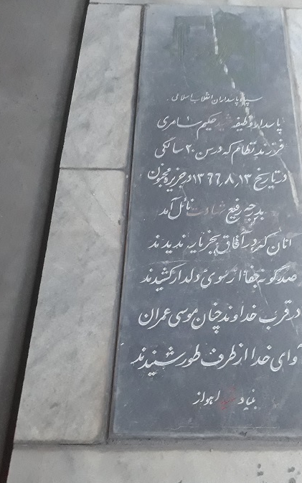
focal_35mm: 34
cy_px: 263
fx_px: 447
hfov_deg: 36.8
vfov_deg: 56.6
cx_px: 207
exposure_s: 1/17
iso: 640
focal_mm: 3.6
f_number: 1.9
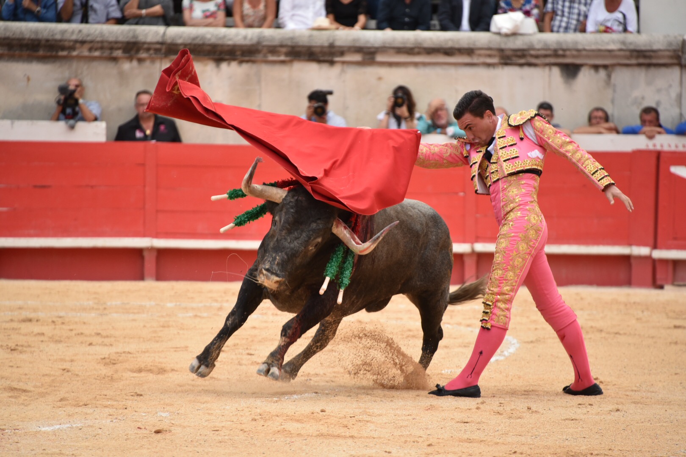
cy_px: 228
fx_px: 5716
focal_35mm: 300
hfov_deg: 6.9
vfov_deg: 4.6
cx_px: 343
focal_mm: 300
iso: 1100
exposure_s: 1/640
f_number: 5.6
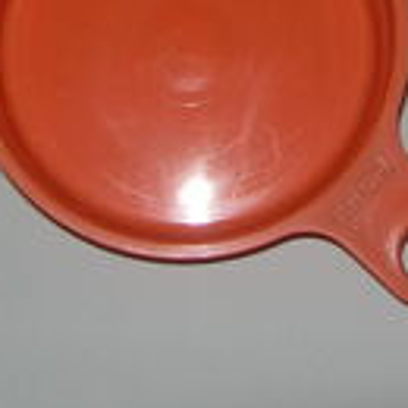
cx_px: 257
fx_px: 1654
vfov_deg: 13.6
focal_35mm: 124
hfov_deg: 14.1
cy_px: -116
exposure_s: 1/60.1
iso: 50
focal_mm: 7.8
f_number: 2.8
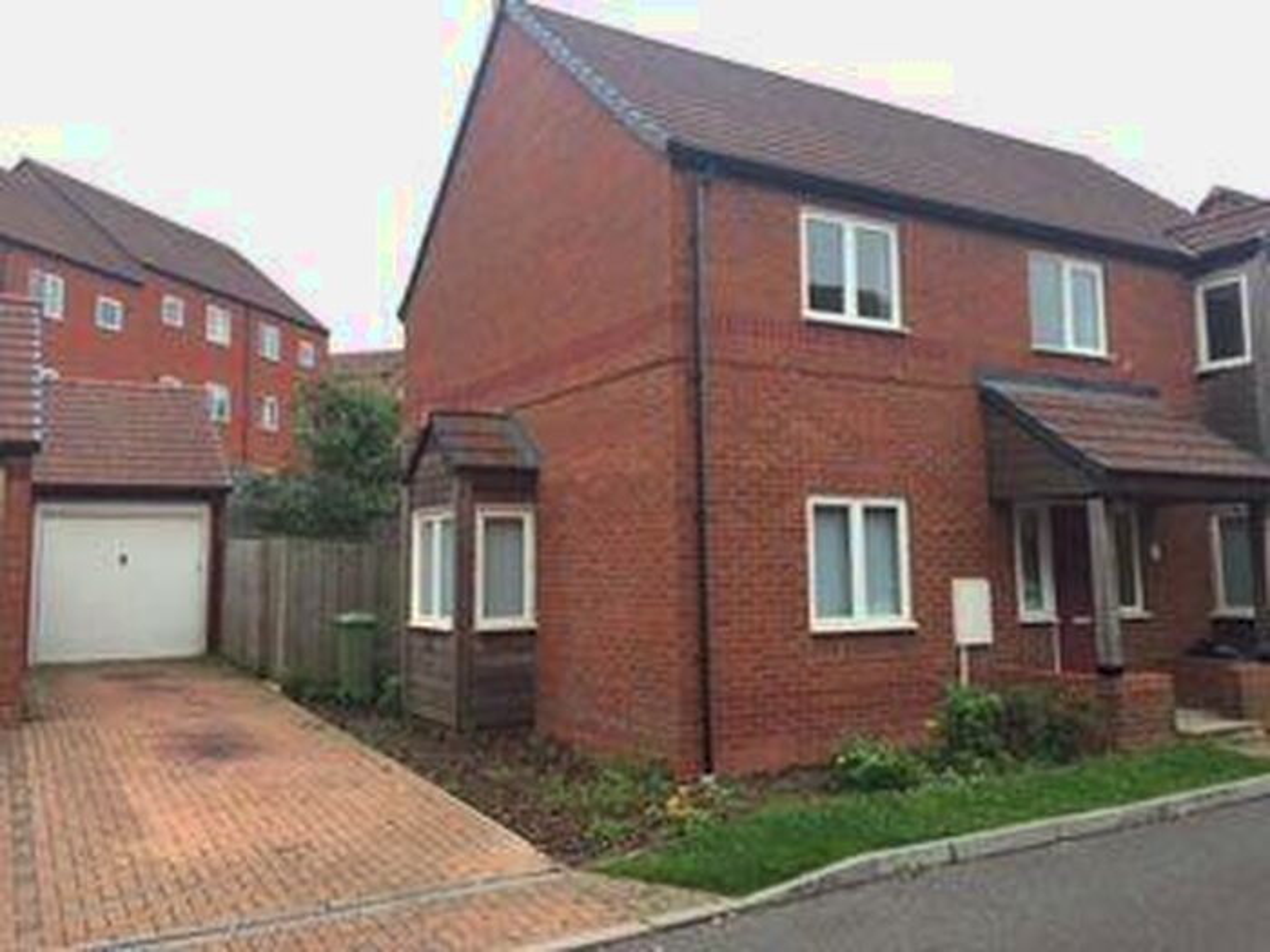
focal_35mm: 29
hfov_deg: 61.7
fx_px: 1064
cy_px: 476
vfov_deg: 48.2
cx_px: 635
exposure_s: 1/233
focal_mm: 4.15
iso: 32
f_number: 2.2
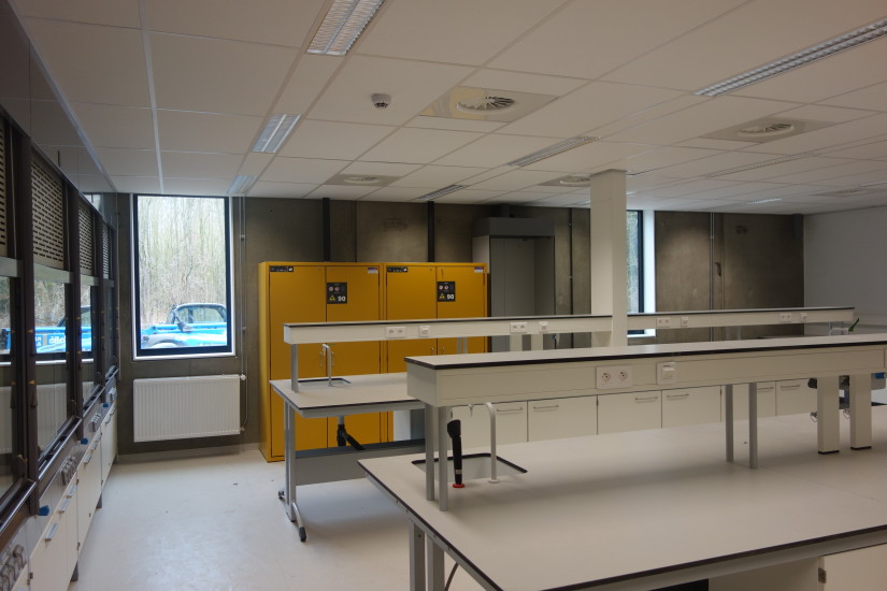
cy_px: 296
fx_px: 690
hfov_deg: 65.5
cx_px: 444
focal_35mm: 28
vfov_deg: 46.4
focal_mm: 10.4
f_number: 2
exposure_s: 1/100
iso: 125
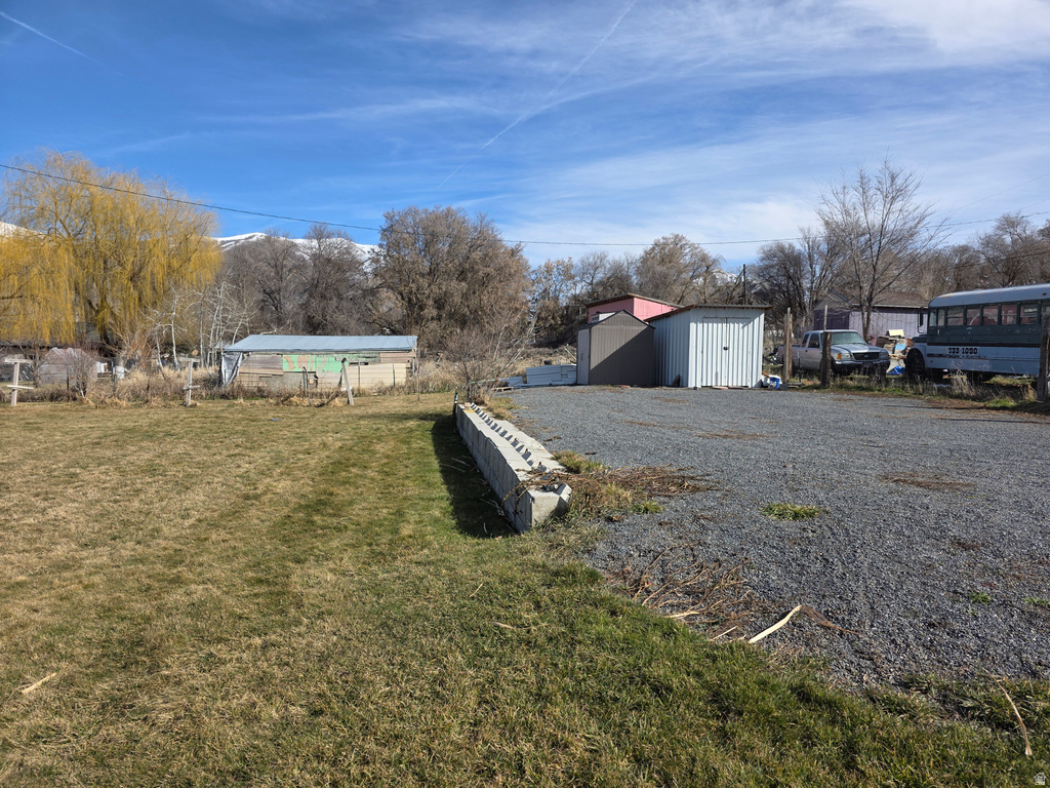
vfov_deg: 58.9
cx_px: 525
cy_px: 394
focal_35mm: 23
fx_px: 698
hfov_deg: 73.9
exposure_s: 1/6574
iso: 80
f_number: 1.7
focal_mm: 6.3
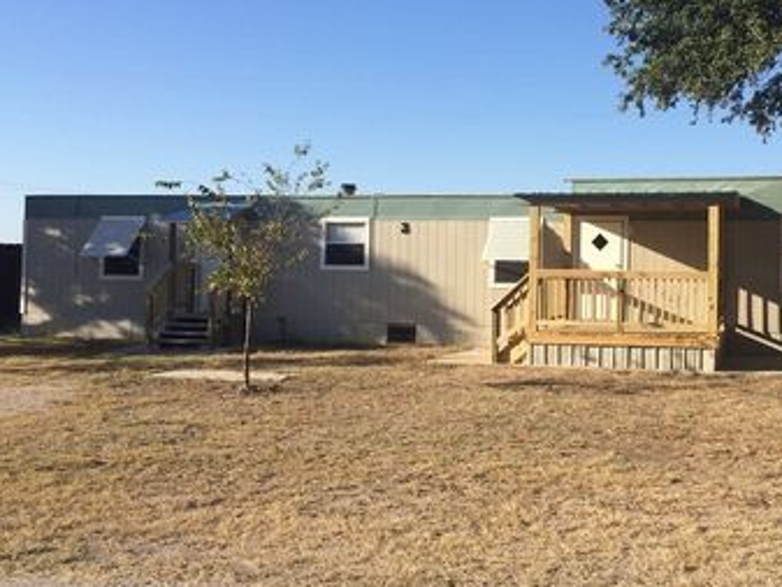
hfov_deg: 43.4
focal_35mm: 43
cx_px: 504
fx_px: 972
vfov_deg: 33.6
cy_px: 247
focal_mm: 4.15
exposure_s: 1/1953
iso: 32
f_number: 2.2
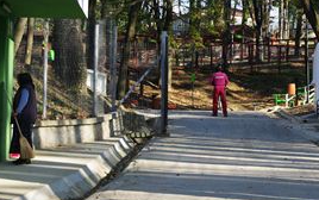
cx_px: 230
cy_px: 52
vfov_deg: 9.6
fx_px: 1192
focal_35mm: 137
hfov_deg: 15.2
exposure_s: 1/350
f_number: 9.5
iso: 800
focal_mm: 40
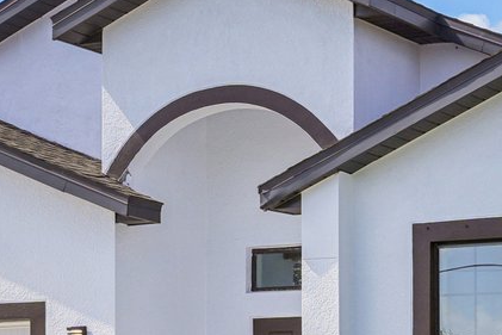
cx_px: 416
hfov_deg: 14.3
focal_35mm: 143
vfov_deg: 9.6
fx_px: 1994
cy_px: 218
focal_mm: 29.4
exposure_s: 1/400
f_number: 8
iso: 100
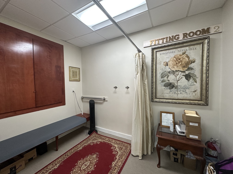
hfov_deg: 102.1
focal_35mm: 14
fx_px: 94
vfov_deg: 85.7
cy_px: 87
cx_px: 116
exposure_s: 1/100
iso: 160
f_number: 2.2
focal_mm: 2.22
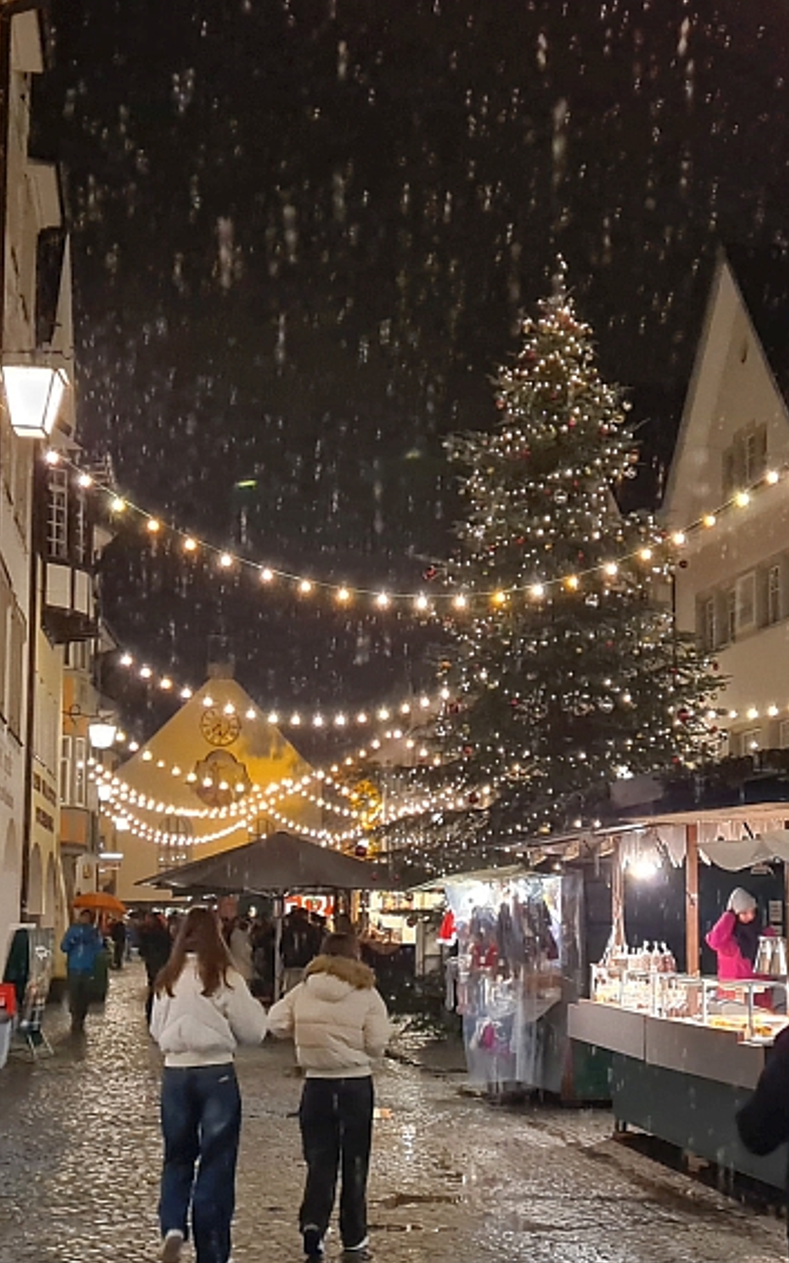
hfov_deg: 31.7
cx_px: 659
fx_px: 1342
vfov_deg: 50.1
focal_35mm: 39
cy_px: 744
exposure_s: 1/50
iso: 640
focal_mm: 5.4
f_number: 1.8
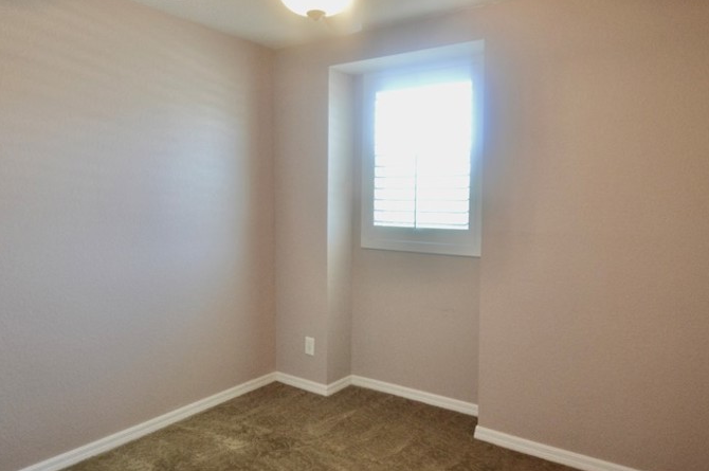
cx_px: 386
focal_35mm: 26
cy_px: 231
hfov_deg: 68.5
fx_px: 519
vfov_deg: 48.8
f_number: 4.2
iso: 900
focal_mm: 11.5
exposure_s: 1/60
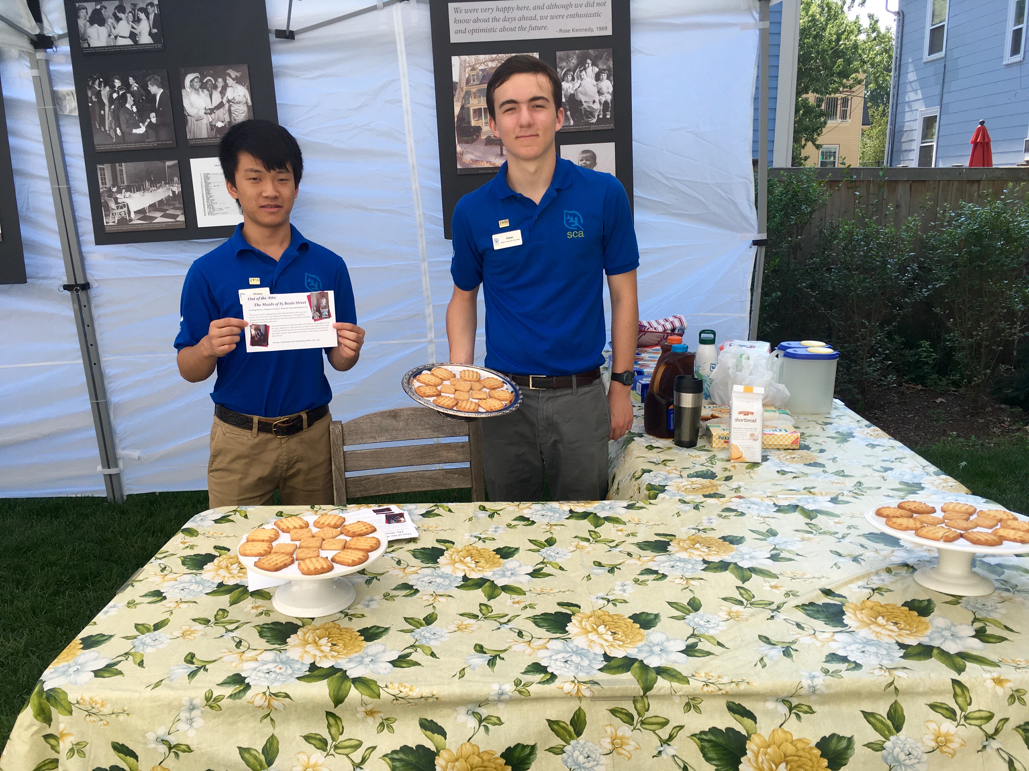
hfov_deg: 61.7
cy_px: 386
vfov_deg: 48.2
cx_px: 514
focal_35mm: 29
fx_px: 862
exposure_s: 1/463
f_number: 2.2
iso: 25
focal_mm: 4.15
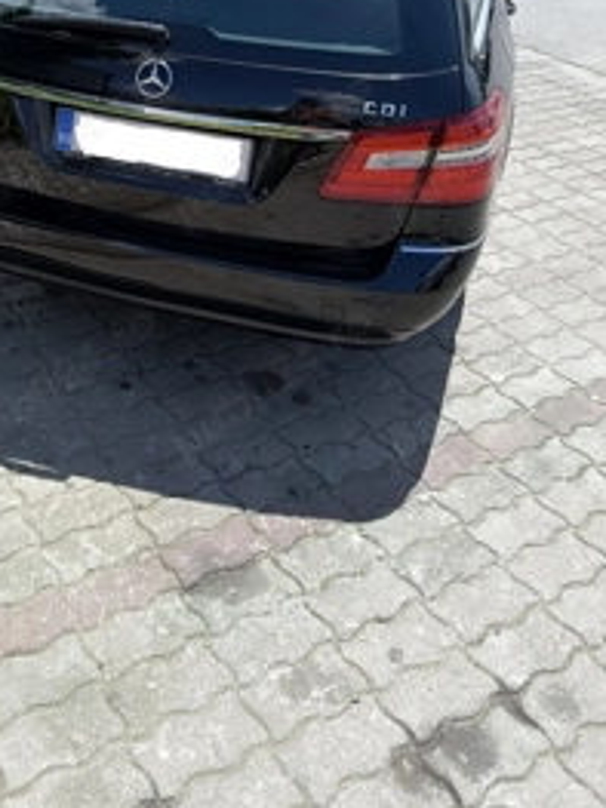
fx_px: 818
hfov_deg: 39.7
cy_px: 200
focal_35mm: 35
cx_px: 163
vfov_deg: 50.4
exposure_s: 1/698
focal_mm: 6.14
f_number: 1.65
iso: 50
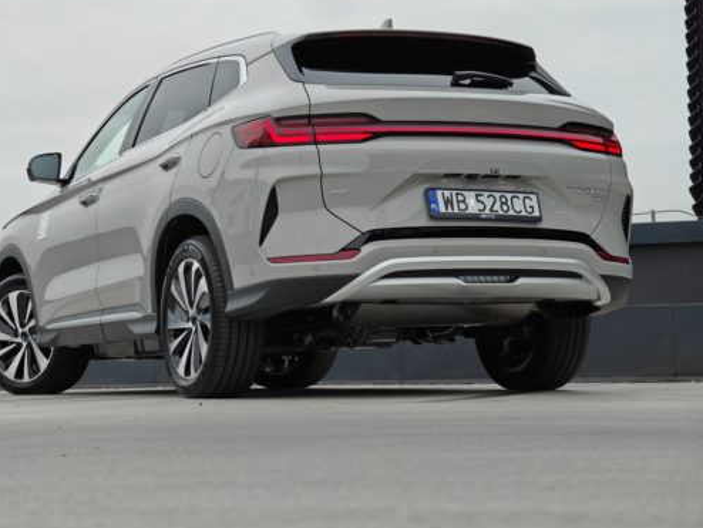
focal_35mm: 85
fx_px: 1727
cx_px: 287
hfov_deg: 23.0
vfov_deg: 17.4
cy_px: 255
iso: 64
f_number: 4.5
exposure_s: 1/200
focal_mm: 13.3
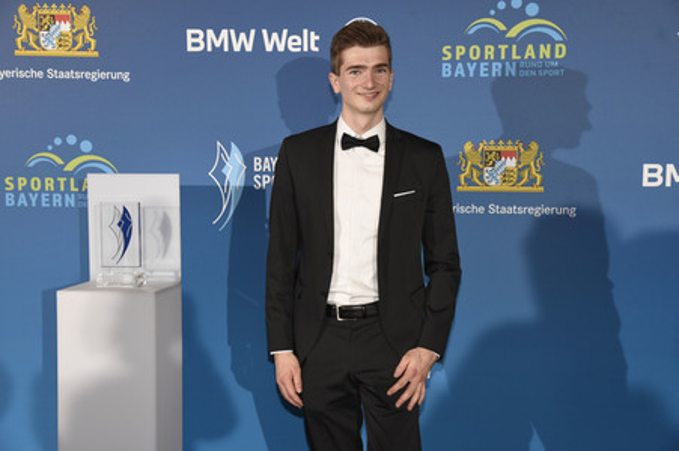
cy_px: 226
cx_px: 340
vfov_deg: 26.0
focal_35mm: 52
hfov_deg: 38.2
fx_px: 980
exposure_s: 1/80
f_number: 6.3
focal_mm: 52
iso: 2500
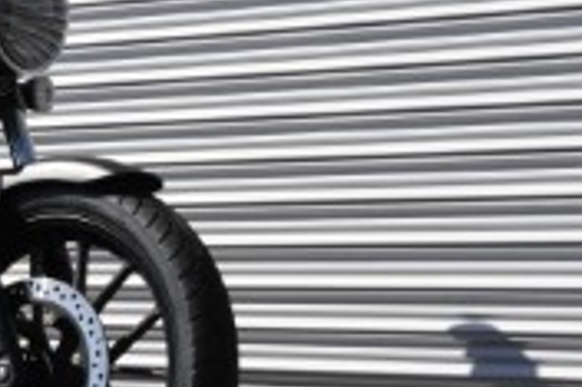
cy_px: 157
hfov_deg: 11.3
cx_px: -136
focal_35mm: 179
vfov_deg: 7.7
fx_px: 2891
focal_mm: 42
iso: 2000
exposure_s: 1/1000
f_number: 18
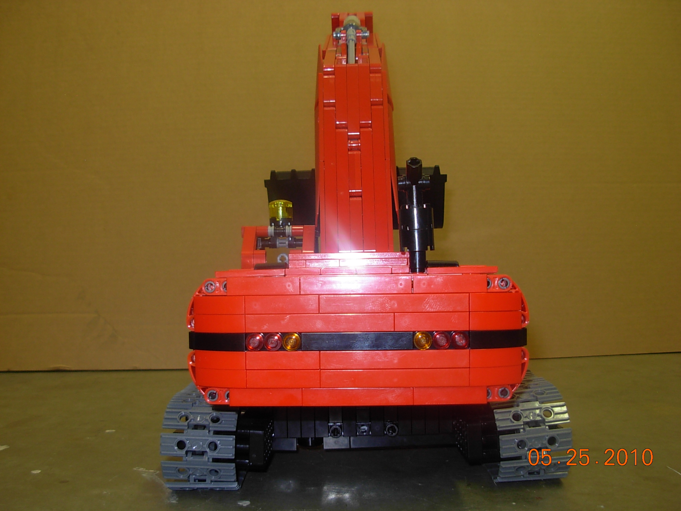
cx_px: 340
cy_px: 256
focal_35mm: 38
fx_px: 748
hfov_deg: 49.0
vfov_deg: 37.7
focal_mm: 6.3
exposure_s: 1/22.6
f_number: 2.9
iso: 79
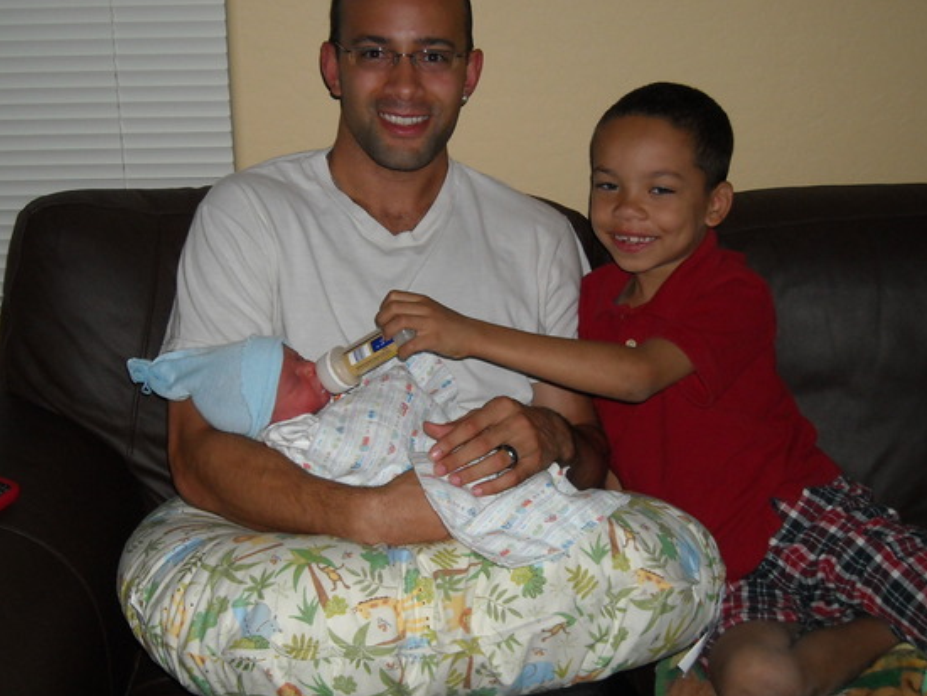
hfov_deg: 33.8
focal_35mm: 57
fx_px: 1527
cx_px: 430
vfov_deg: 25.7
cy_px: 335
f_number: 3.2
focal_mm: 7.92
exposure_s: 1/60
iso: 200
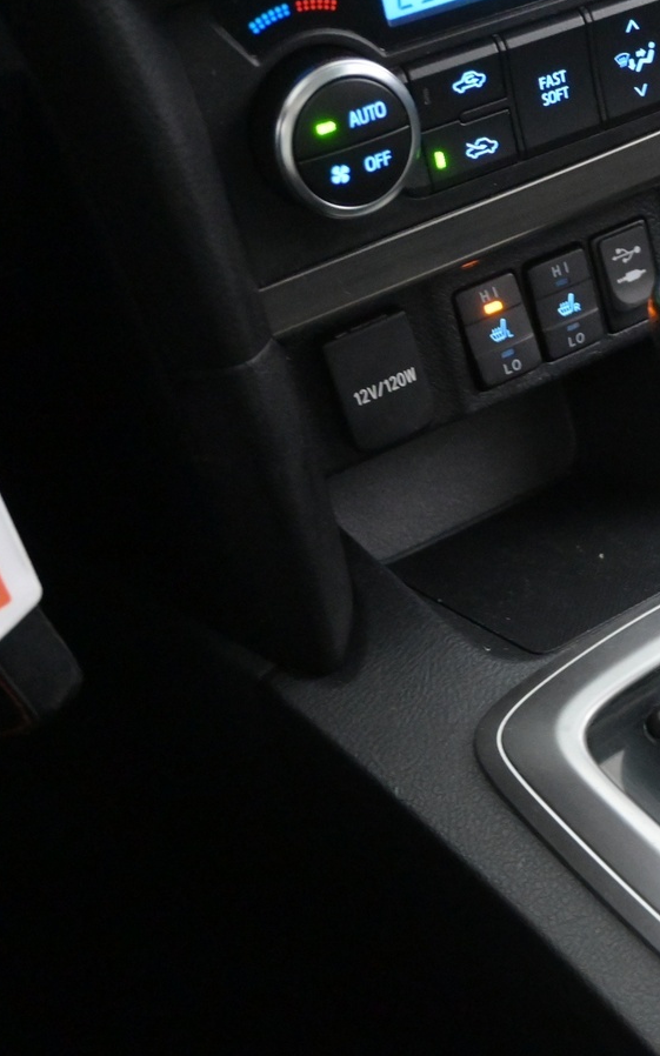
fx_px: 1667
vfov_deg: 35.1
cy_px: 582
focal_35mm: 58
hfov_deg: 20.8
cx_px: 805
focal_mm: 21
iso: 5600
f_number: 4
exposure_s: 1/30
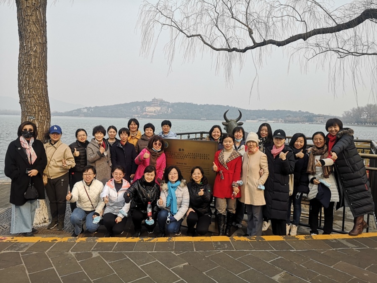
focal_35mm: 27
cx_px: 188
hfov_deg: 65.3
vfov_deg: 51.4
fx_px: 294
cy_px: 142
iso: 50
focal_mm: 3.95
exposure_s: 1/681
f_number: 1.8
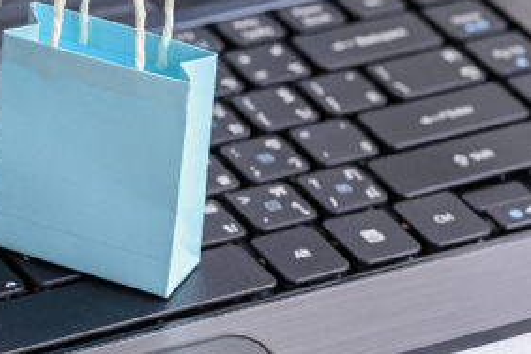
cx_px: -2
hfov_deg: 7.9
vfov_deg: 5.3
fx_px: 3837
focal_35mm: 260
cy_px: -63
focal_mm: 105
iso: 100
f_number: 9
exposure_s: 1/15
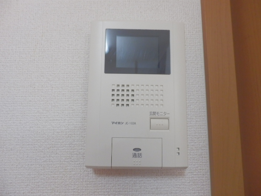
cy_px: 98
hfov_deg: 71.6
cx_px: 130
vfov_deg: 56.8
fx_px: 181
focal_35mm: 24
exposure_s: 1/30
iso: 640
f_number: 3
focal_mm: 4.2
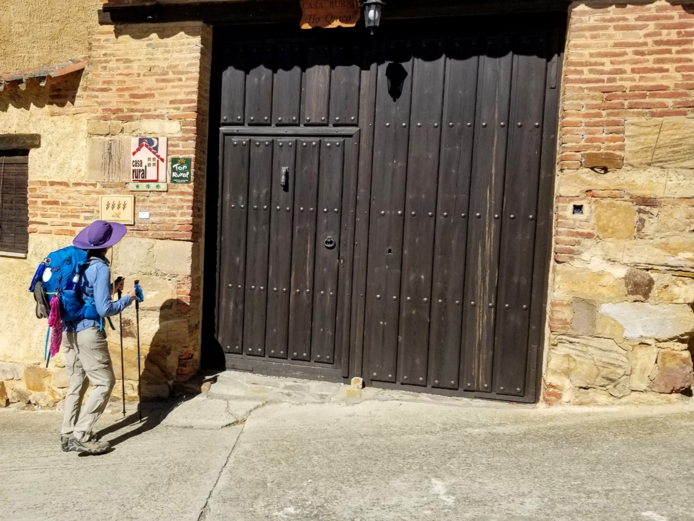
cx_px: 256
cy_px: 253
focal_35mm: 35
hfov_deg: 52.0
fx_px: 702
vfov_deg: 40.7
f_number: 1.7
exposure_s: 1/3624
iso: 50
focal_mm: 4.3
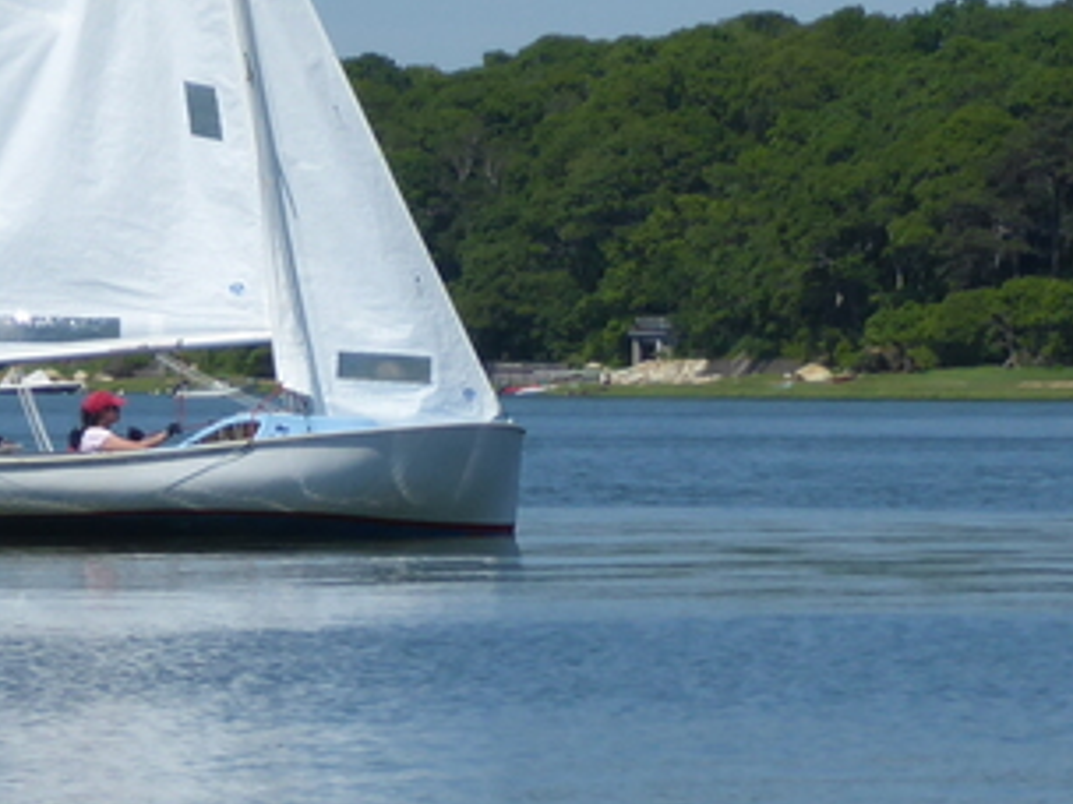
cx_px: 166
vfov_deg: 3.5
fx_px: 13267
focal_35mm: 428
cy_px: 409
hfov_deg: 4.6
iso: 80
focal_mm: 20.6
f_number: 5.1
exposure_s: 1/800
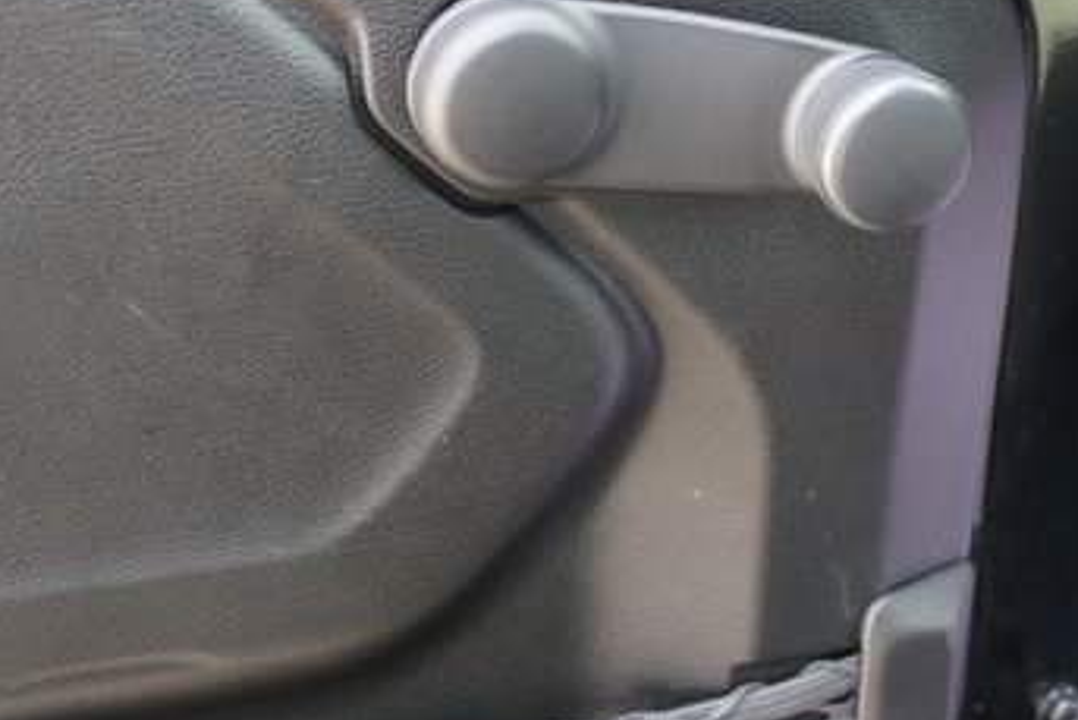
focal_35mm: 71
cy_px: 121
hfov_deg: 28.4
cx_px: 644
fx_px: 2127
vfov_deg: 19.0
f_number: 4
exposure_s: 1/160
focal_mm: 38
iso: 1600
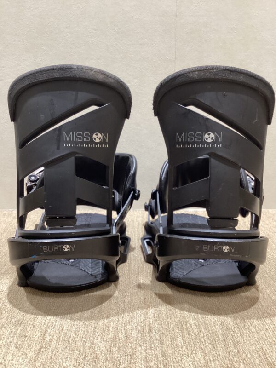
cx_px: 138
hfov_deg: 45.4
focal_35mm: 31
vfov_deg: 58.4
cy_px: 184
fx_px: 330
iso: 320
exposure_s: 1/50
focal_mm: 3.3
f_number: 2.4
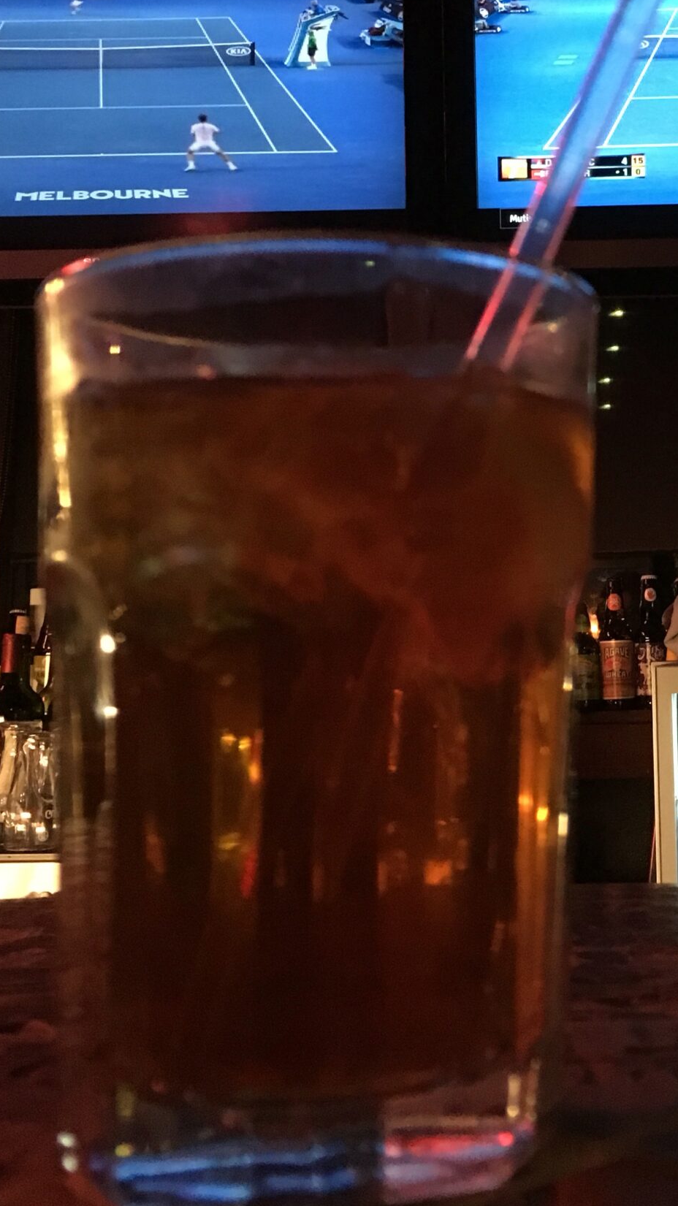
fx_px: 1567
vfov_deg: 41.4
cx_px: 603
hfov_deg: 23.8
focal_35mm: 49
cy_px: 378
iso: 250
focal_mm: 4.15
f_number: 2.2
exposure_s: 1/15
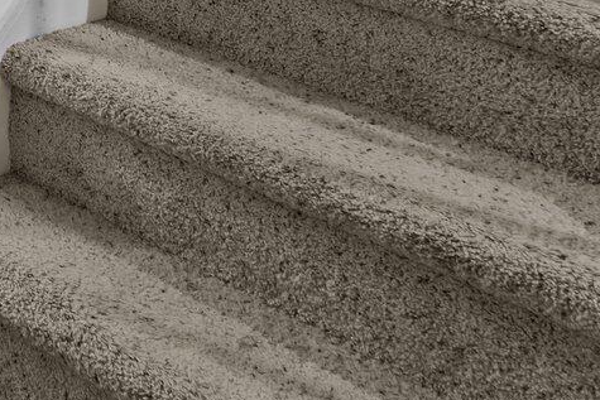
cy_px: -397
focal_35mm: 69
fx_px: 1150
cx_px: -330
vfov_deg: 15.7
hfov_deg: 23.0
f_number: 8
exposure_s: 2.5
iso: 400
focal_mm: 16
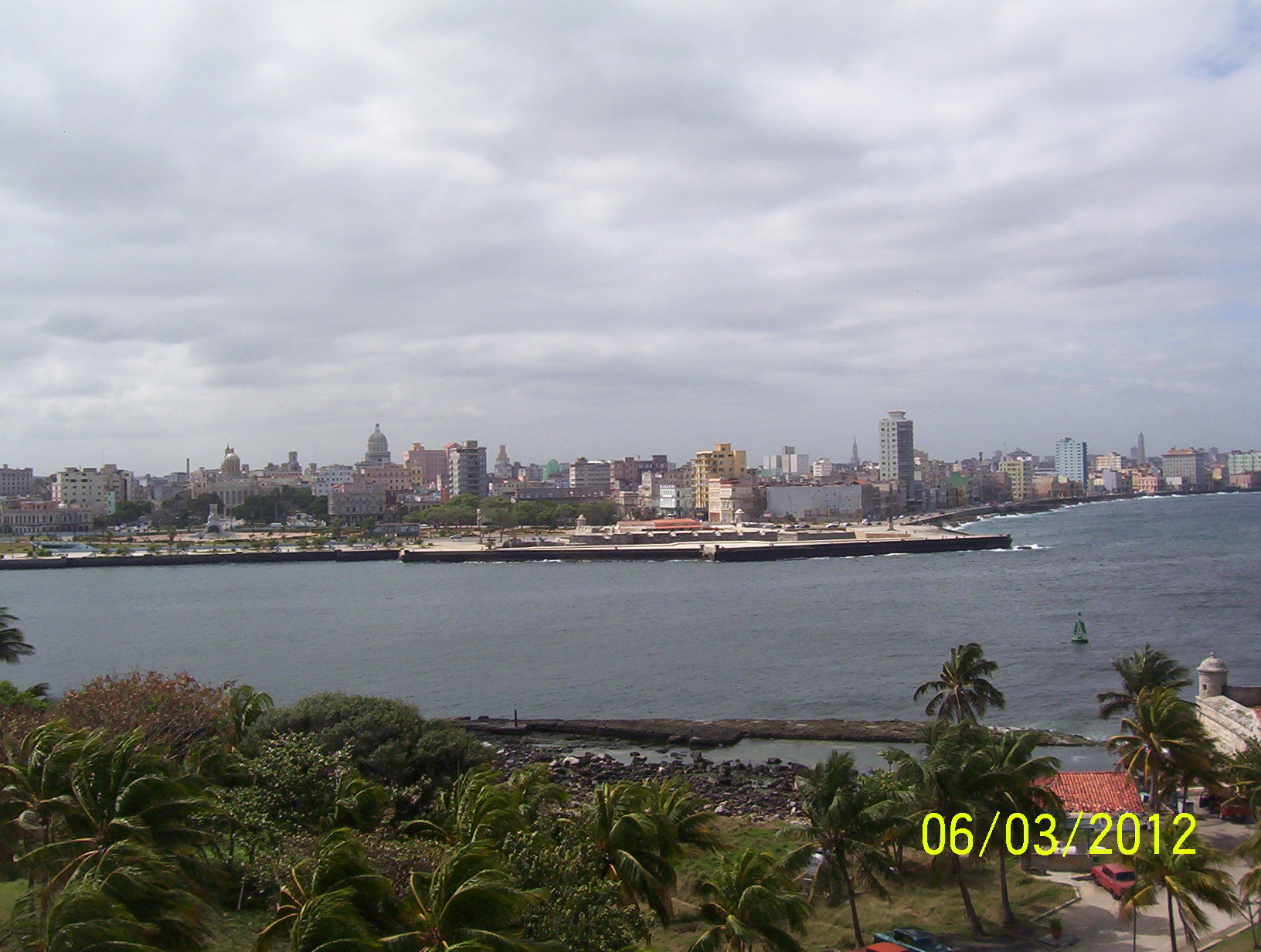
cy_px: 476
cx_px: 630
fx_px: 1570
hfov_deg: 43.8
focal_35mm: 43
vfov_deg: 33.7
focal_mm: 5.77
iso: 100
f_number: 5.17
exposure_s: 1/1314
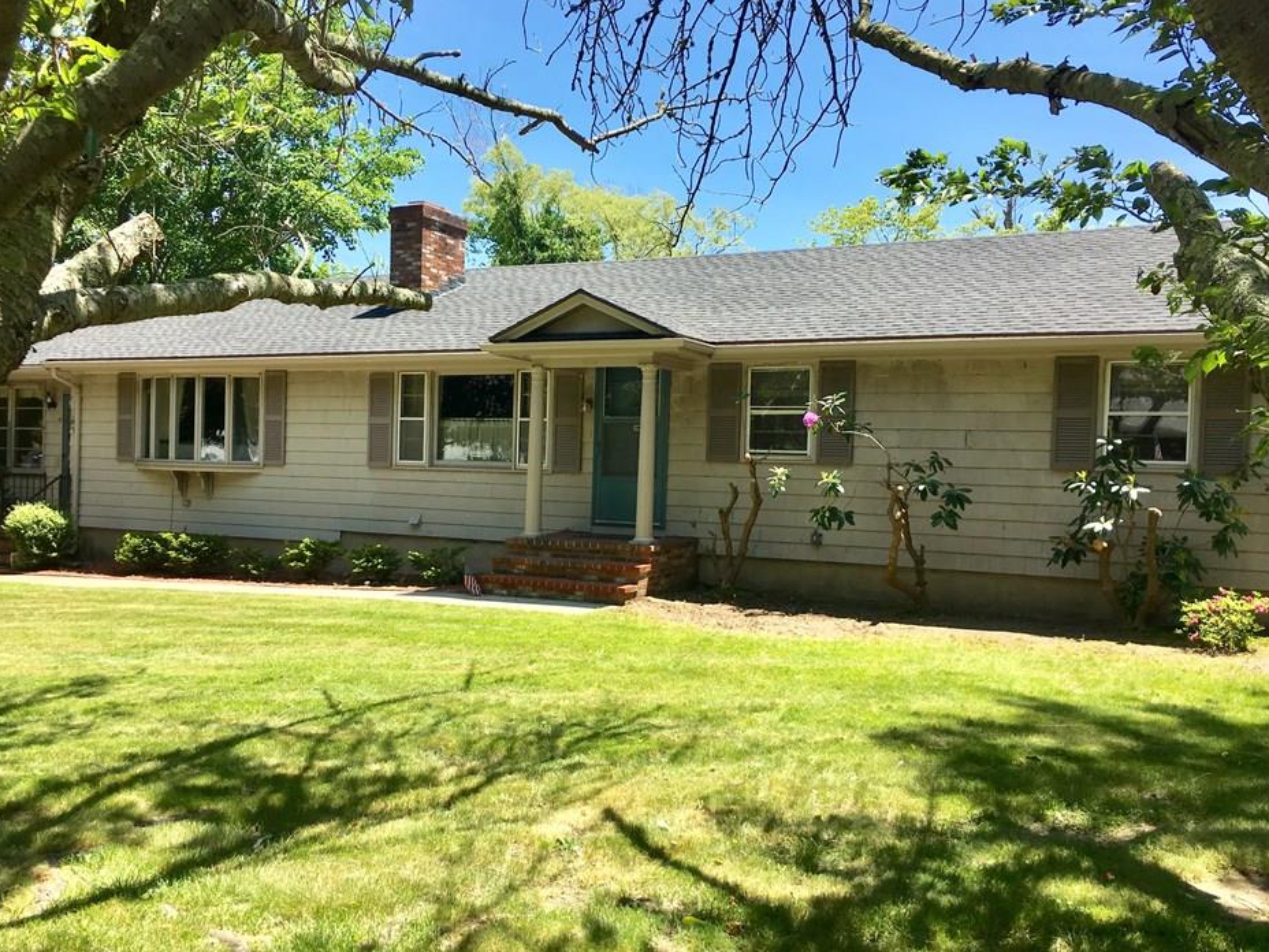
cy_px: 492
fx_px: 1173
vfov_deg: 44.2
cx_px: 615
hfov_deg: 56.8
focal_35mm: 32
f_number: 2.2
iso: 25
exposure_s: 1/785
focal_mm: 4.15
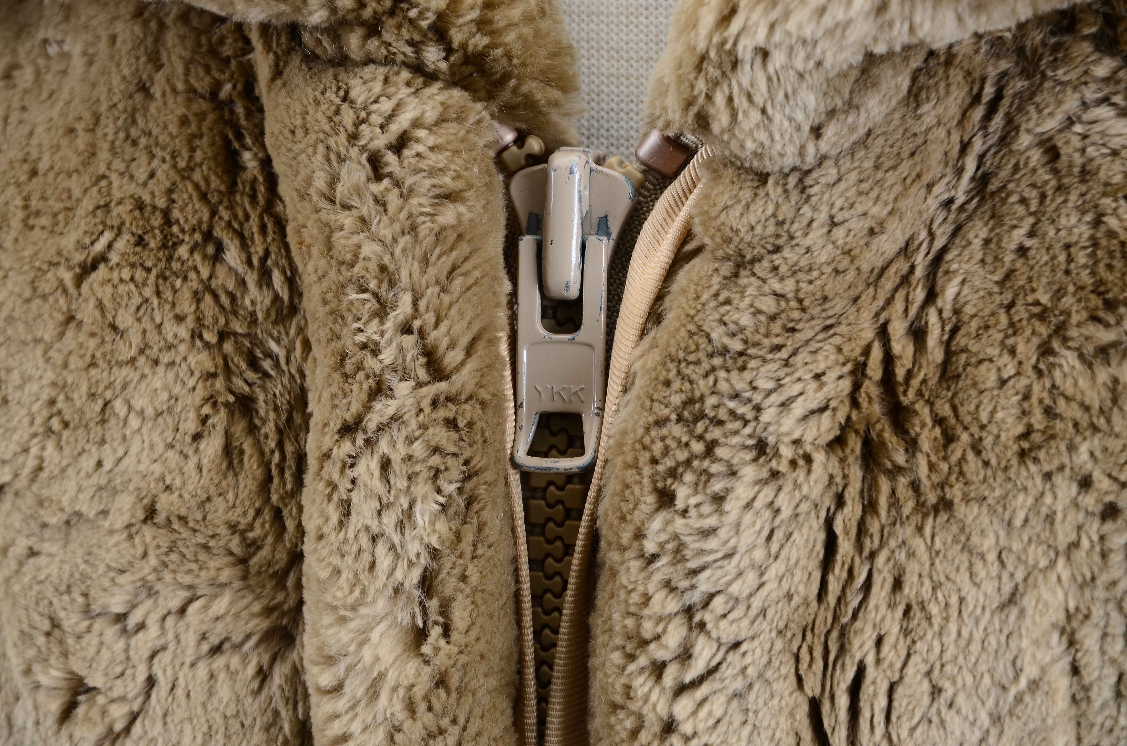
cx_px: 564
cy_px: 373
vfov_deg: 8.7
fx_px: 4920
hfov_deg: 13.1
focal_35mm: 158
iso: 160
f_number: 7.1
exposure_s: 1/80
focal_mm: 105
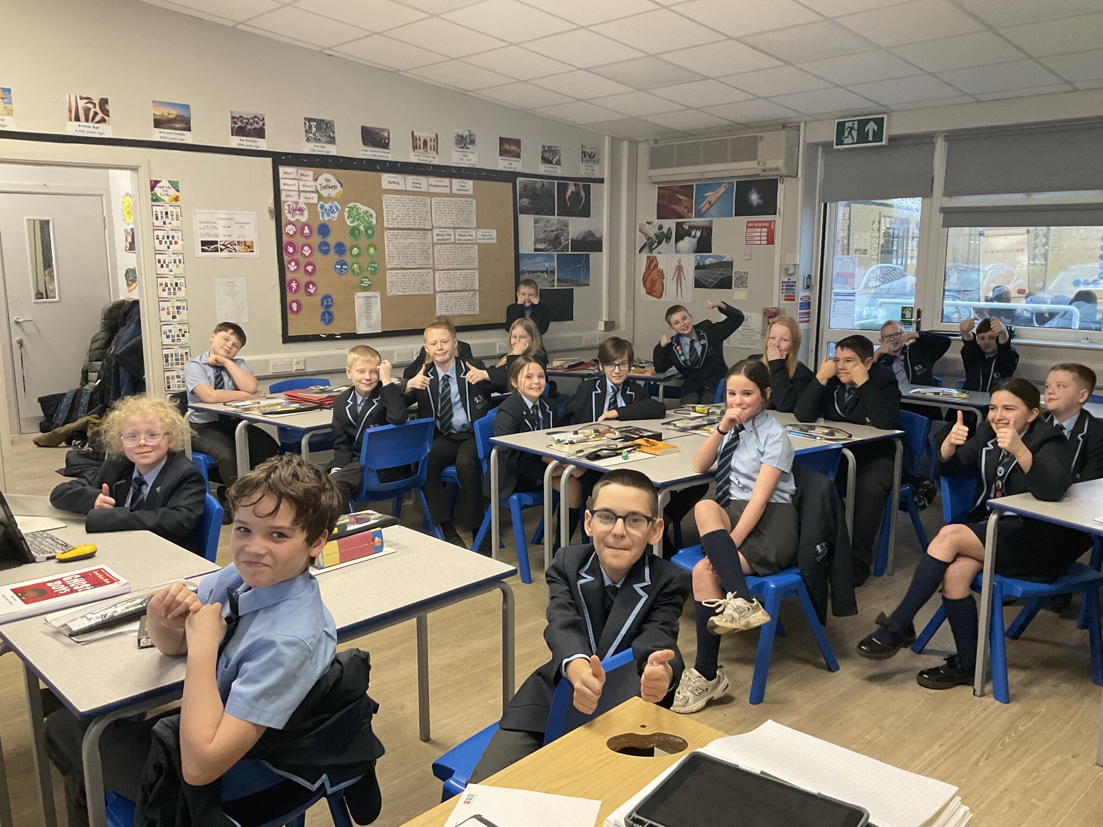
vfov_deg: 48.2
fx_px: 924
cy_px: 414
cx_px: 552
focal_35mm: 29
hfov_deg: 61.7
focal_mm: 3
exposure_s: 1/50
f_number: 1.8
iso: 160
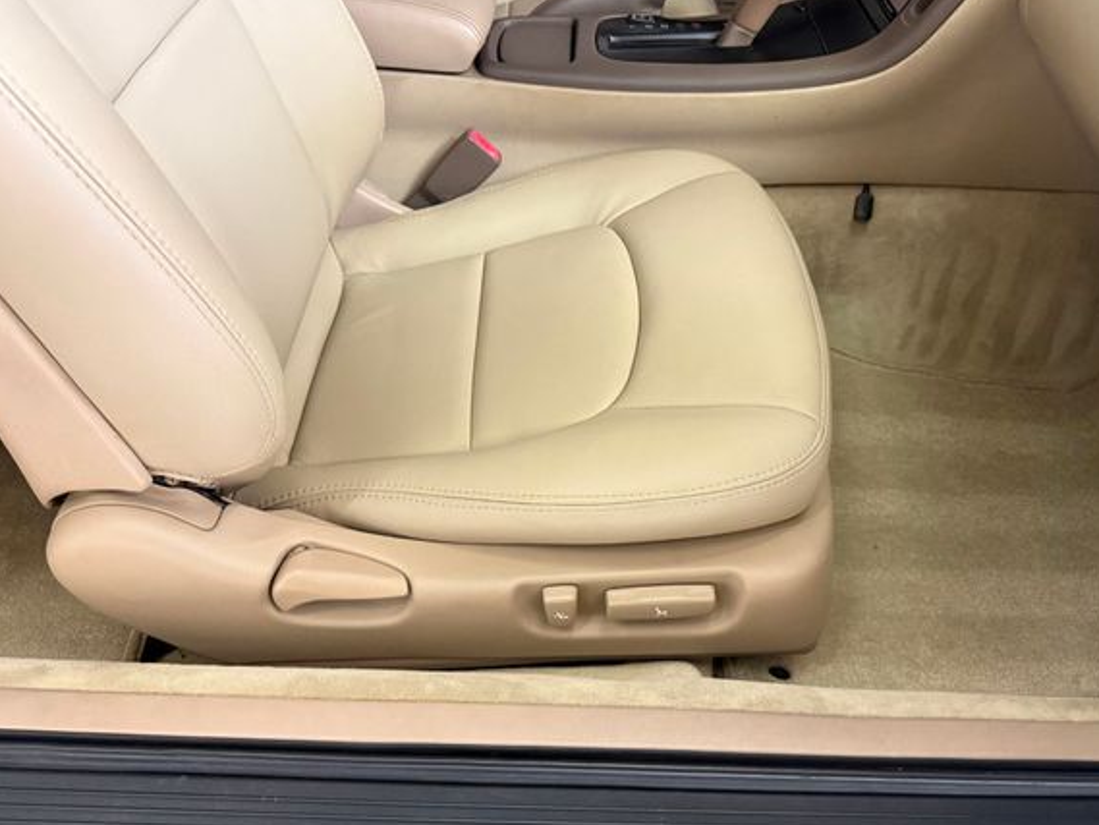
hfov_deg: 65.2
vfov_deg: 51.3
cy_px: 441
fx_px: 857
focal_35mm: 27
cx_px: 599
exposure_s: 1/60
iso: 640
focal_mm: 6.76
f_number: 1.78
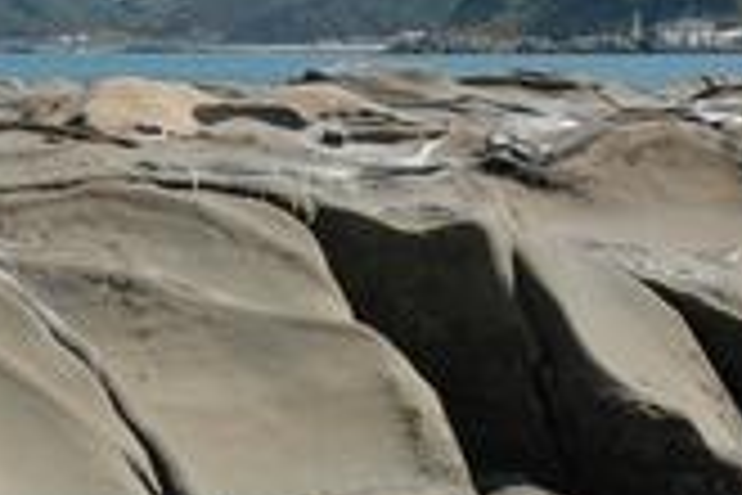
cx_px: -49
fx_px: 2275
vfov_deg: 12.4
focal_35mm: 110
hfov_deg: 17.9
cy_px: 155
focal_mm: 27
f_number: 9
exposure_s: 1/320
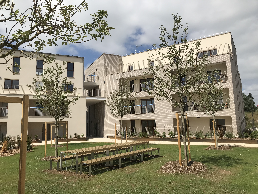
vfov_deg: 49.7
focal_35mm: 28
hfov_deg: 63.4
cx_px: 129
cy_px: 97
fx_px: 209
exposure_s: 1/4566
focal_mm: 3.99
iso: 20
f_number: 1.8
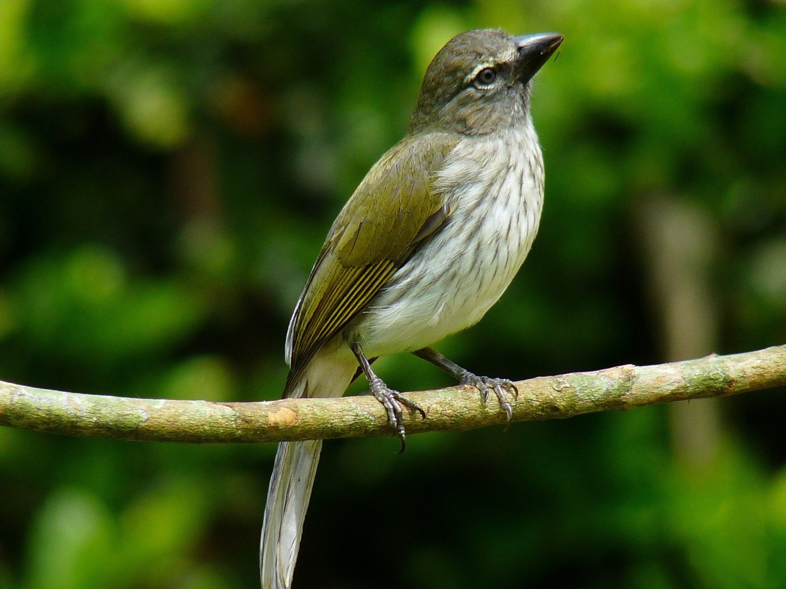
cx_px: 393
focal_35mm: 673
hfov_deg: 2.9
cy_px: 294
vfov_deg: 2.2
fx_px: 15281
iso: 100
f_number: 3.7
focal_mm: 67.7
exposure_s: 1/400
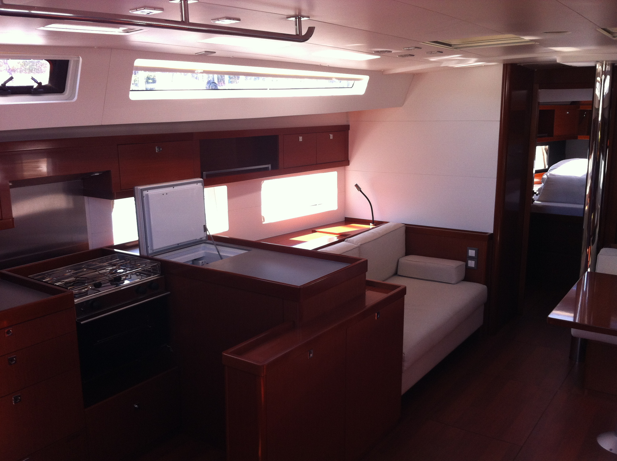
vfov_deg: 40.6
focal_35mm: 35
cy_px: 230
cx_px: 308
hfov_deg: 52.7
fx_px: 623
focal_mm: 3.85
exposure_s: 1/60
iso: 100
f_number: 2.8
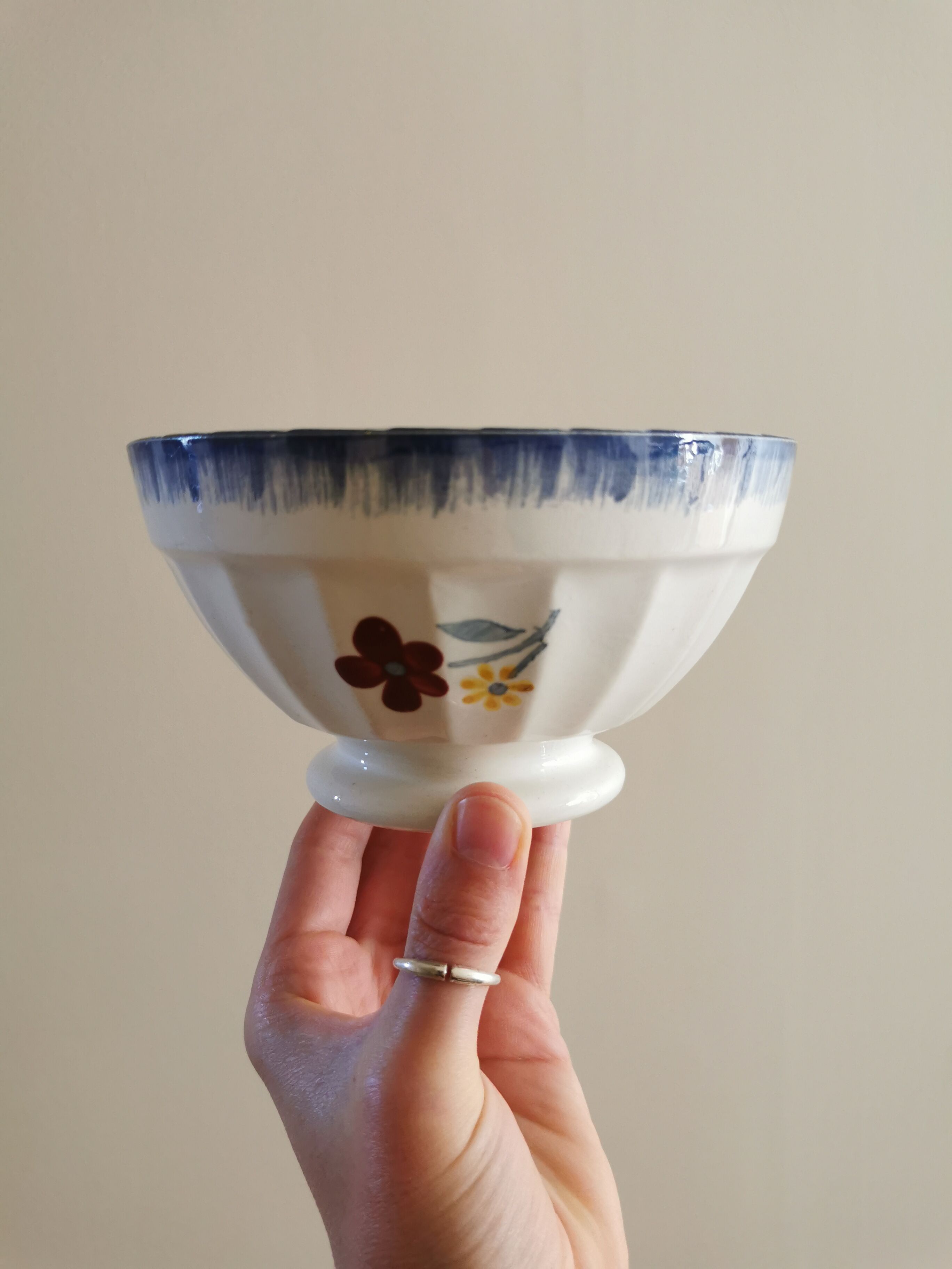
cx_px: 476
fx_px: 990
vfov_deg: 65.3
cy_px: 634
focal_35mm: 27
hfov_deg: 51.4
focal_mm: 5.58
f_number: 1.8
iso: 160
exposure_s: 1/50
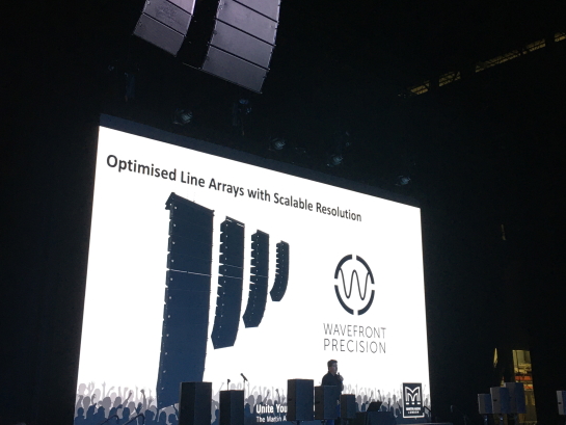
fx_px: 638
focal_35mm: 39
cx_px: 300
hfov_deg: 47.8
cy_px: 180
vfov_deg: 36.8
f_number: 2.2
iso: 32
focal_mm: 4.15
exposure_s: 1/15
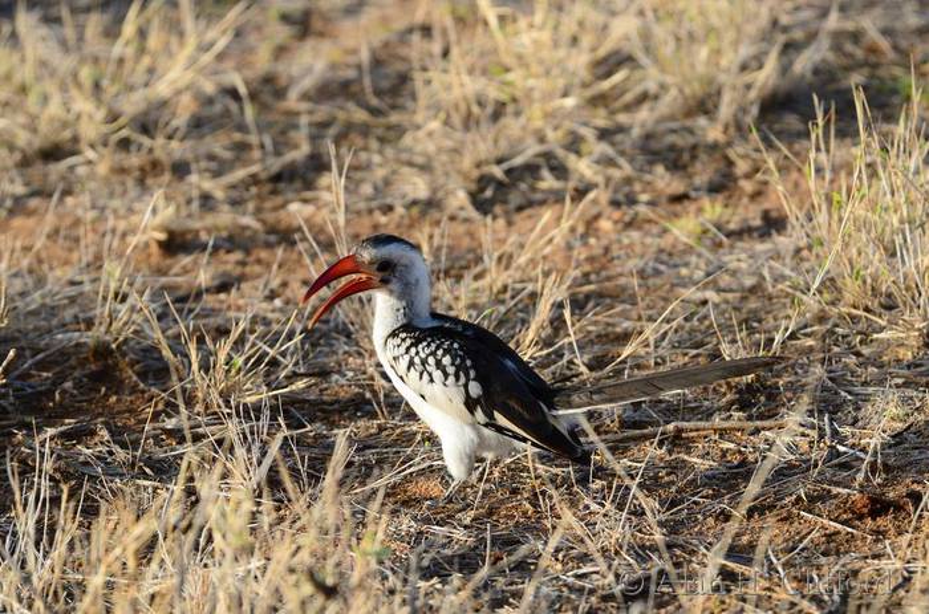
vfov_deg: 3.8
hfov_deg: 5.7
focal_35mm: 360
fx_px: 9267
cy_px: 307
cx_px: 464
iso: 200
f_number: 5.6
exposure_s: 1/400
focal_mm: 240
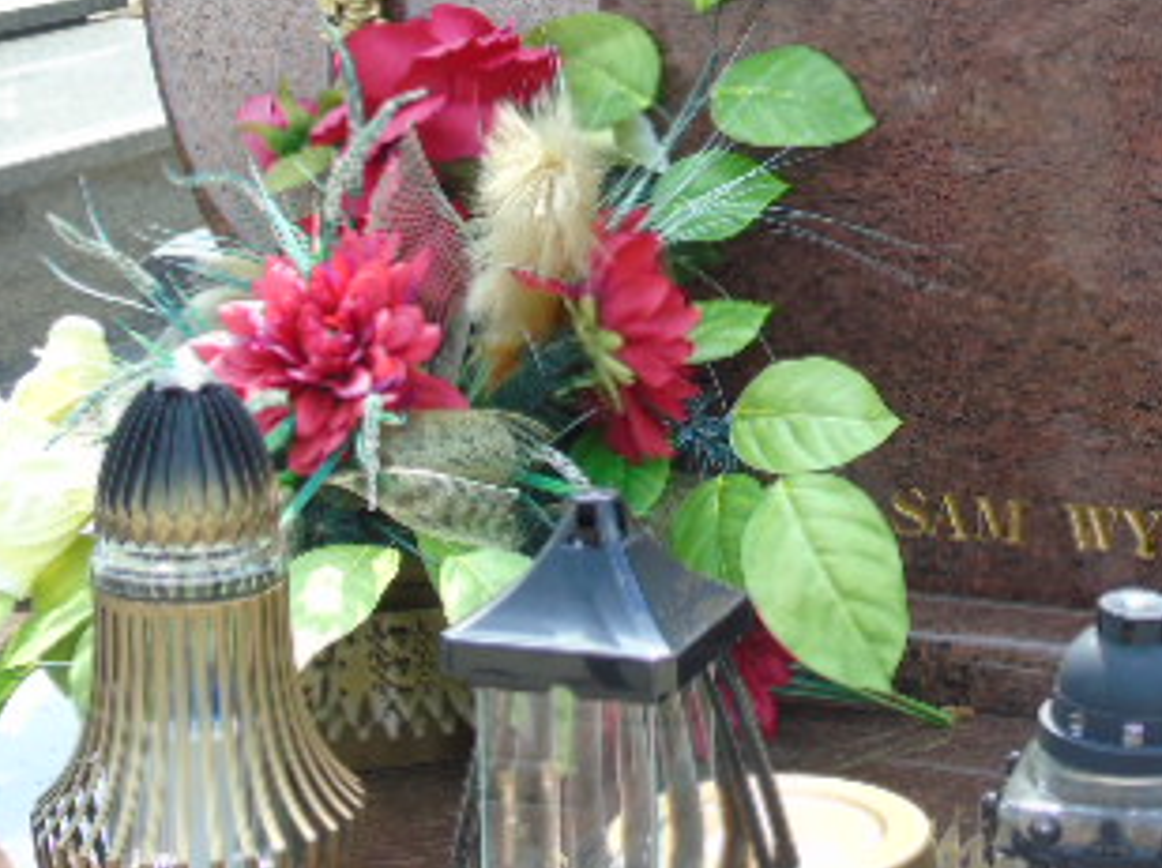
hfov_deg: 17.4
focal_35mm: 112
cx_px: 951
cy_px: 0
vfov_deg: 13.0
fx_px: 3755
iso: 80
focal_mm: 9.6
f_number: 4.3
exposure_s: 1/125
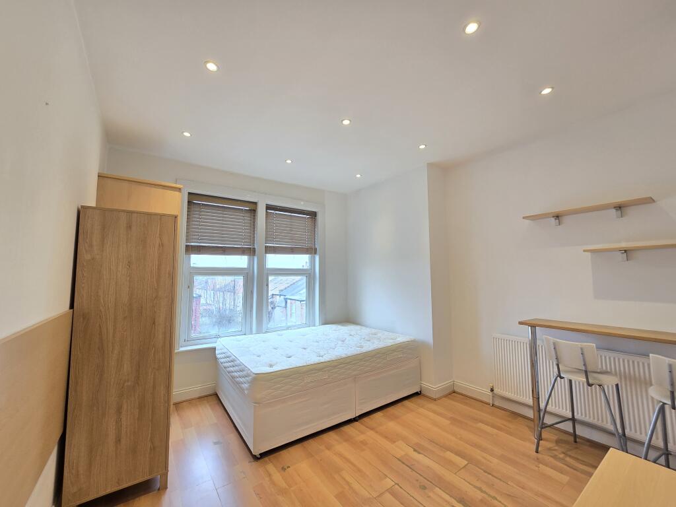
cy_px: 254
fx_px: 254
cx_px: 338
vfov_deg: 89.9
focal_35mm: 13
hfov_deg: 106.2
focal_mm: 2.2
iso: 64
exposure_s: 1/50
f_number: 2.2
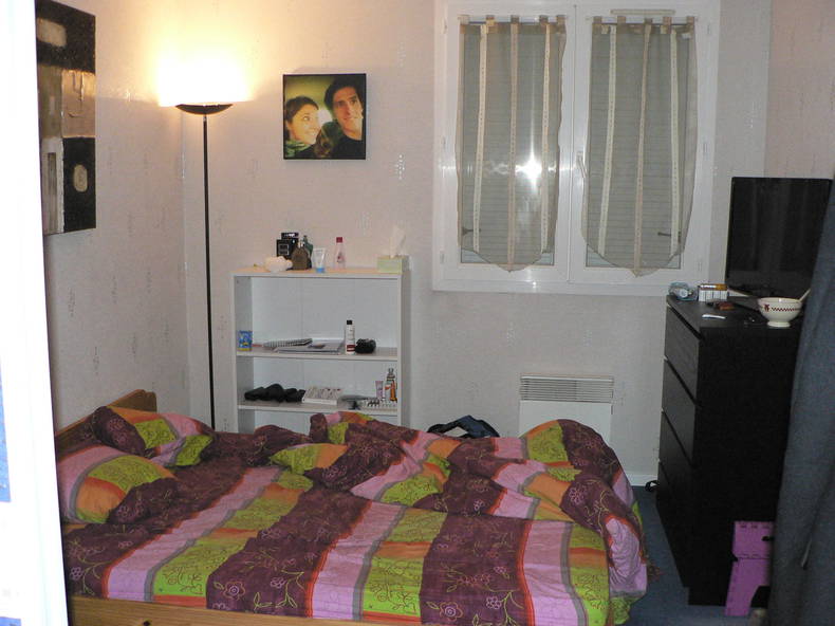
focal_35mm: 36
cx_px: 418
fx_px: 868
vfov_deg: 39.6
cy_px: 313
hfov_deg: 51.4
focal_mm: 6
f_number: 2.8
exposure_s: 1/125
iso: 400
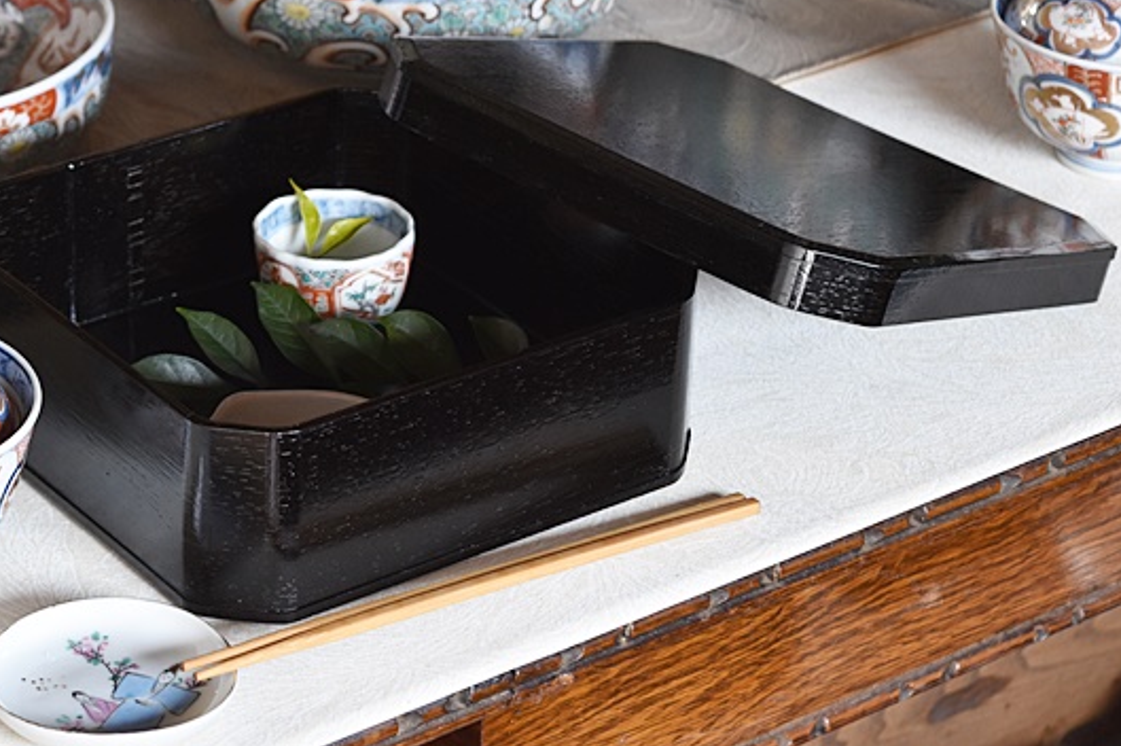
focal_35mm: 125
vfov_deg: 11.0
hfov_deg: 16.4
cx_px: 292
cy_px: 228
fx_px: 3882
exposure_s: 1/8
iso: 800
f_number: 5.6
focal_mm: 55
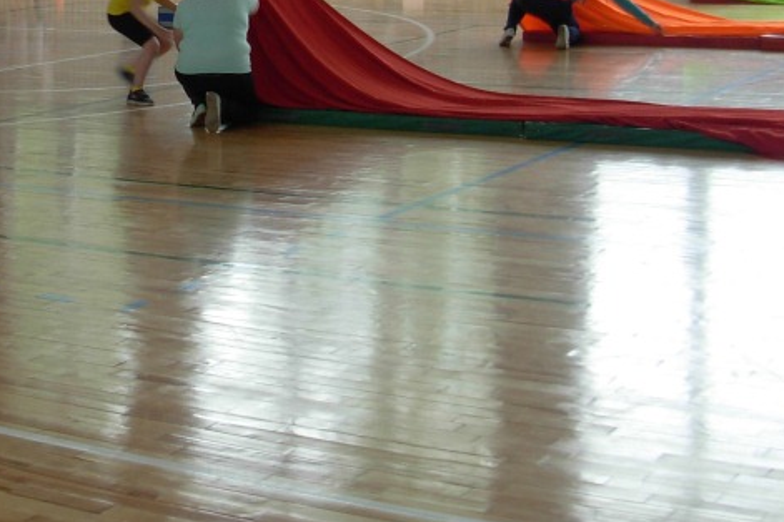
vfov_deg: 15.5
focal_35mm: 86
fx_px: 1873
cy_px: -30
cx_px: 87
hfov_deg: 23.1
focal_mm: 6.3
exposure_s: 1/50.7
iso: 79
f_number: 2.9
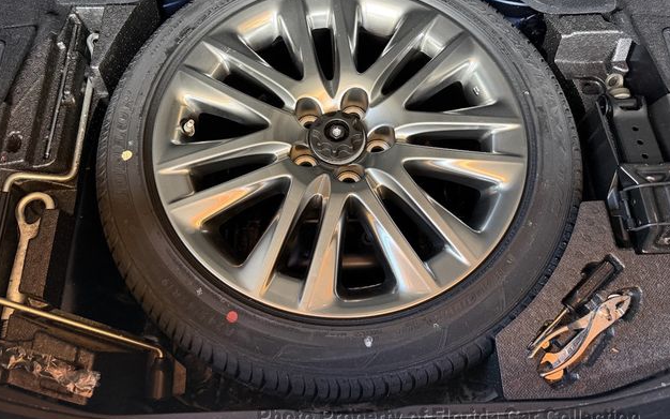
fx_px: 475
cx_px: 332
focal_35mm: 26
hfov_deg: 70.4
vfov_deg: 47.5
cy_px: 182
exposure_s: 1/60
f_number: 1.78
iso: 320
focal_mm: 6.76
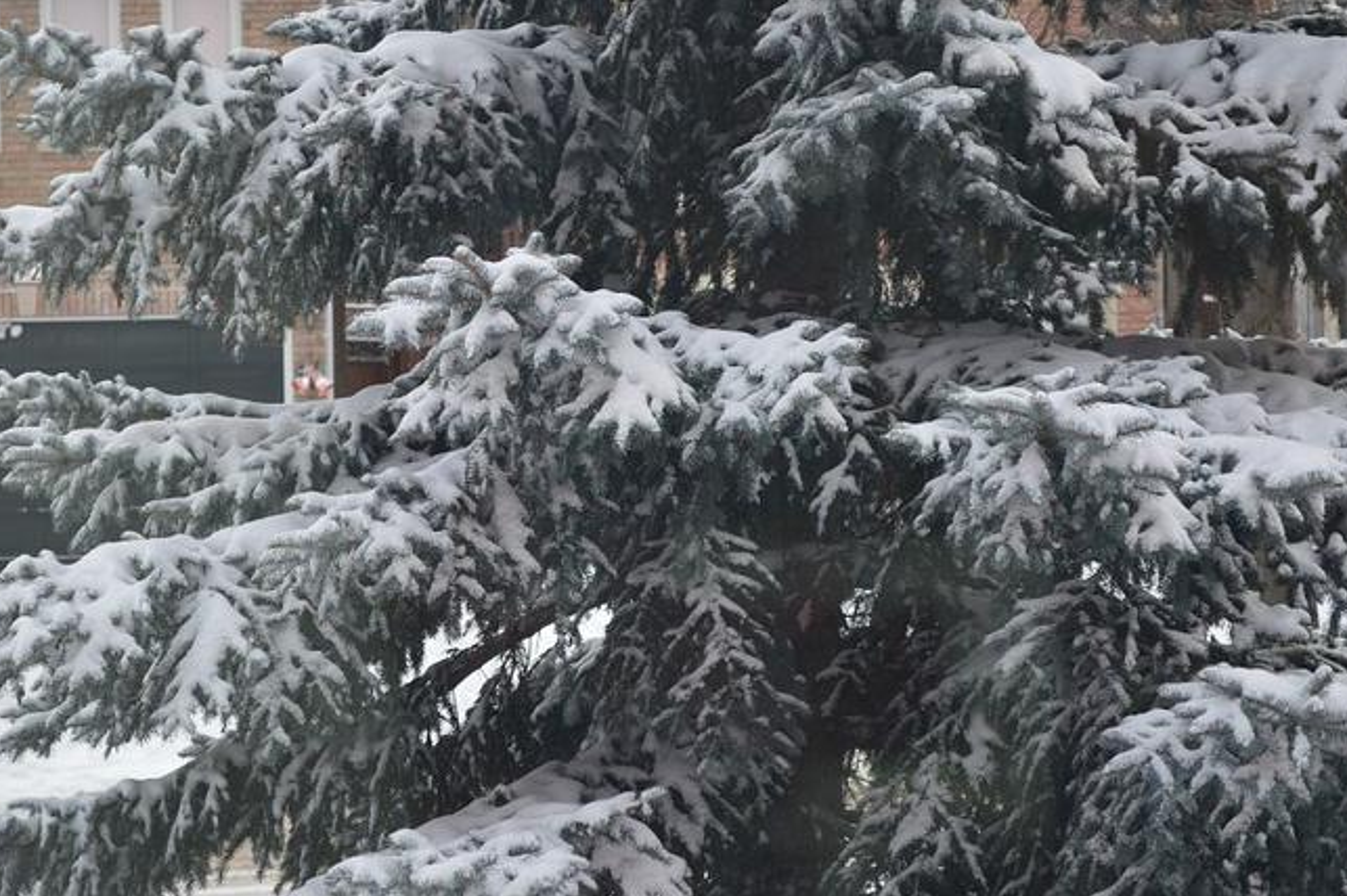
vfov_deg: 13.3
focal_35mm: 103
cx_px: 570
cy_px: 385
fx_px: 3838
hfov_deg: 19.9
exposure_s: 1/125
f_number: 5.6
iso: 100
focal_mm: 55
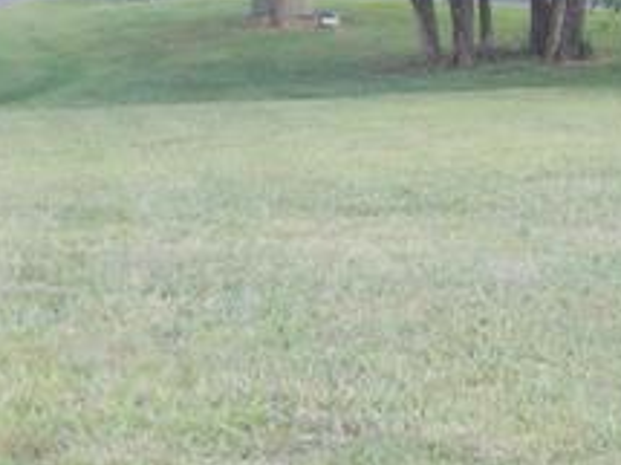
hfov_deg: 10.0
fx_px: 3532
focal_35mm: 197
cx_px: 507
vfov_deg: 7.5
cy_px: -94
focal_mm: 12
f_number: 4.8
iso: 250
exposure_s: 1/30
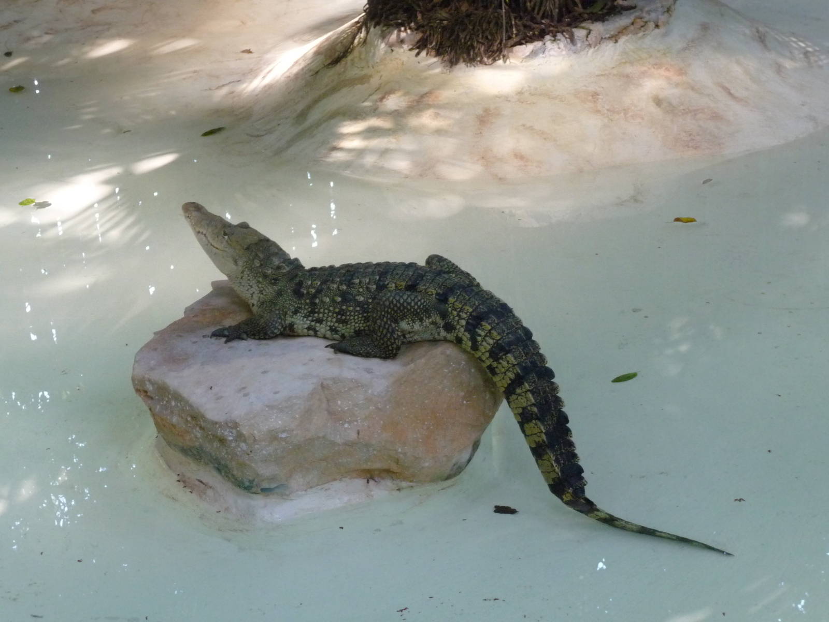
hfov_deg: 22.0
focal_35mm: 89
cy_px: 311
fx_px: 2131
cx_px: 414
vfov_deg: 16.6
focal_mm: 15.2
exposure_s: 1/40
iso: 400
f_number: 4.7
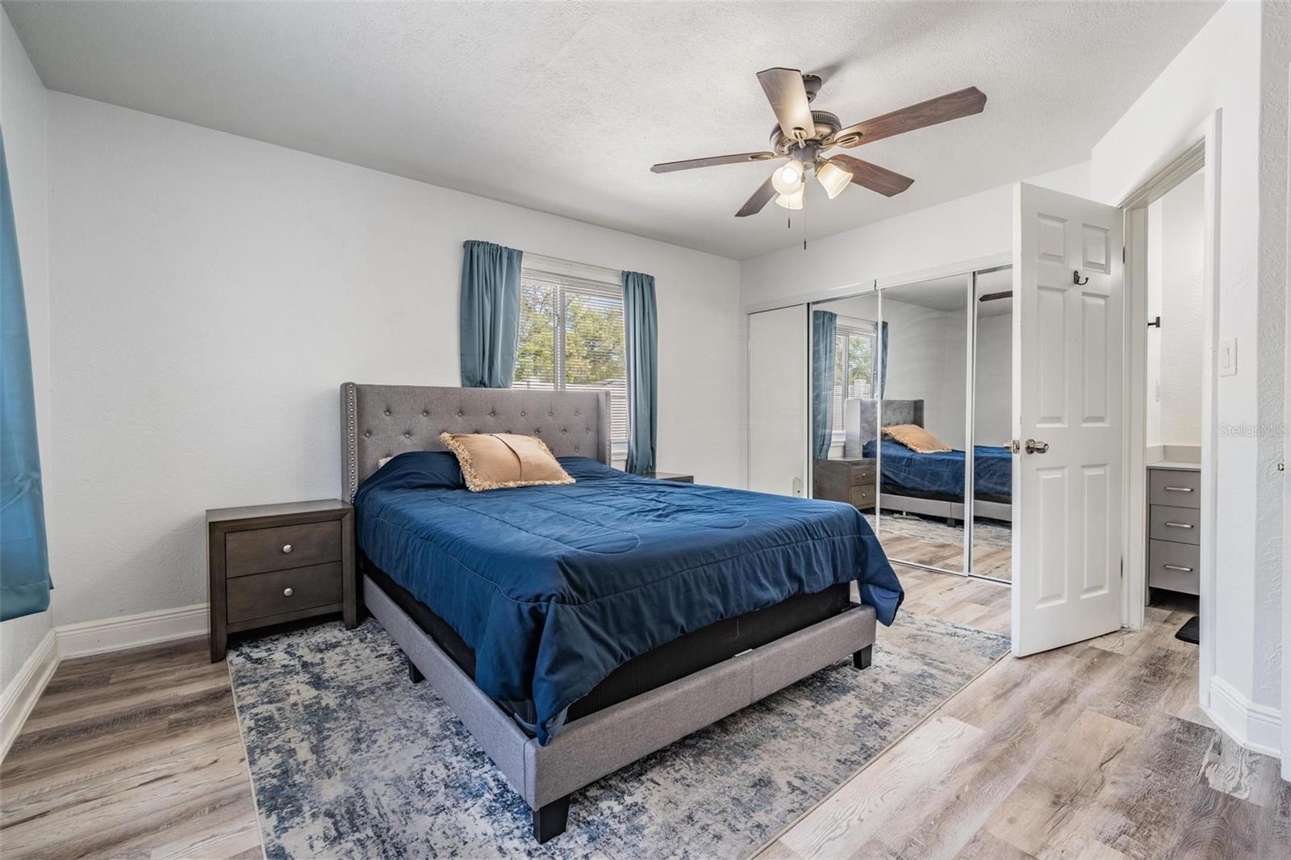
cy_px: 430
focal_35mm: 15
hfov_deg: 100.4
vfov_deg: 77.3
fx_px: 538
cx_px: 646
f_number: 7.1
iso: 100
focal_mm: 15
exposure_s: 1/5
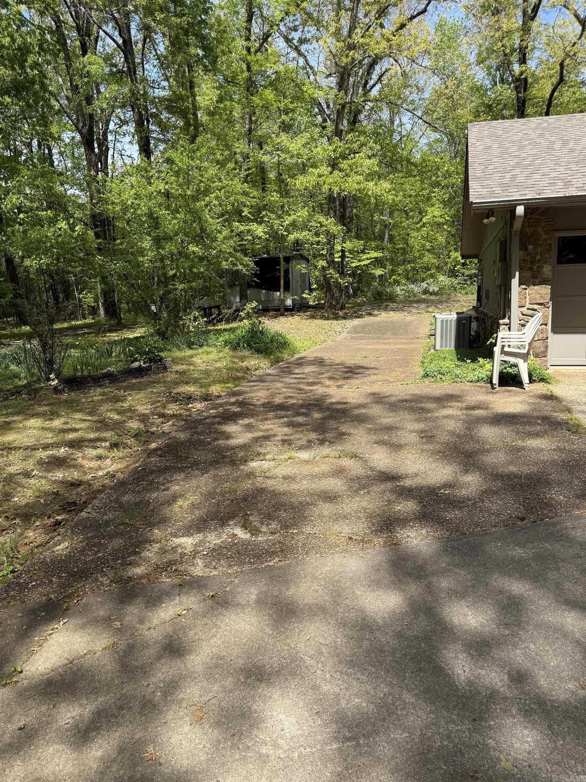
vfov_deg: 71.6
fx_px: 542
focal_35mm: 24
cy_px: 391
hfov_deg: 56.8
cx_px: 293
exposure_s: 1/1855
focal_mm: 6.76
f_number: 1.78
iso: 80
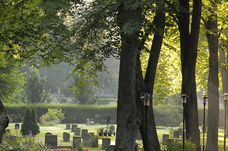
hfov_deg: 8.8
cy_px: 162
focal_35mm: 234
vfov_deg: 5.8
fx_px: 1481
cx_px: 101
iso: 250
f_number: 6.3
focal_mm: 80
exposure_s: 1/25
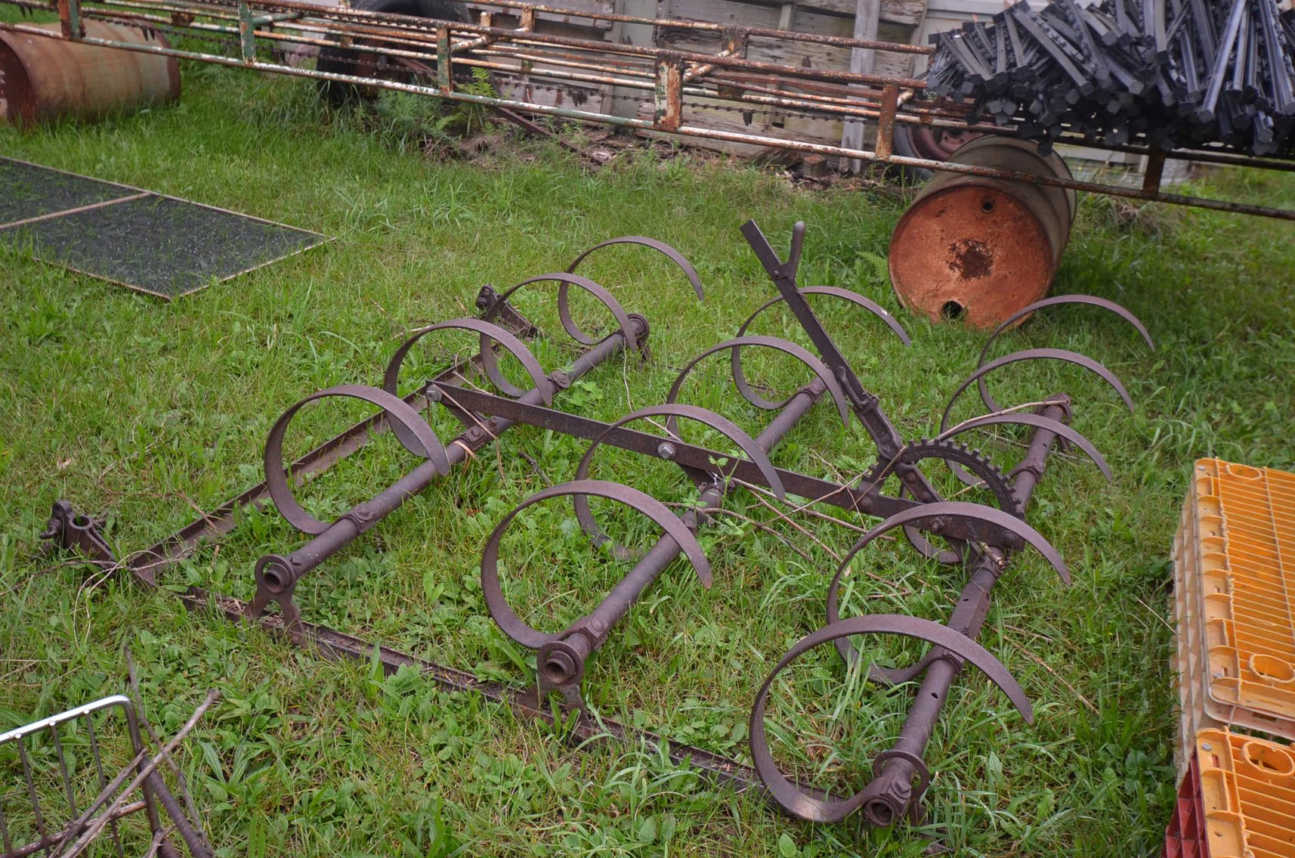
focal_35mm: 36
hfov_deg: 53.2
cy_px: 429
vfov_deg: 36.7
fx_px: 1292
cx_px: 648
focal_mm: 24
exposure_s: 1/100
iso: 400
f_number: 5
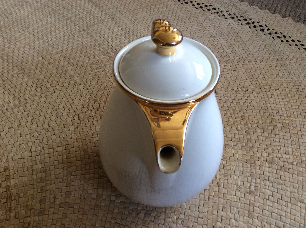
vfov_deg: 44.1
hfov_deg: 56.9
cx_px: 153
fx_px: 282
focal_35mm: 32
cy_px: 114
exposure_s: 1/25
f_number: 2.4
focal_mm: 3.3
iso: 64
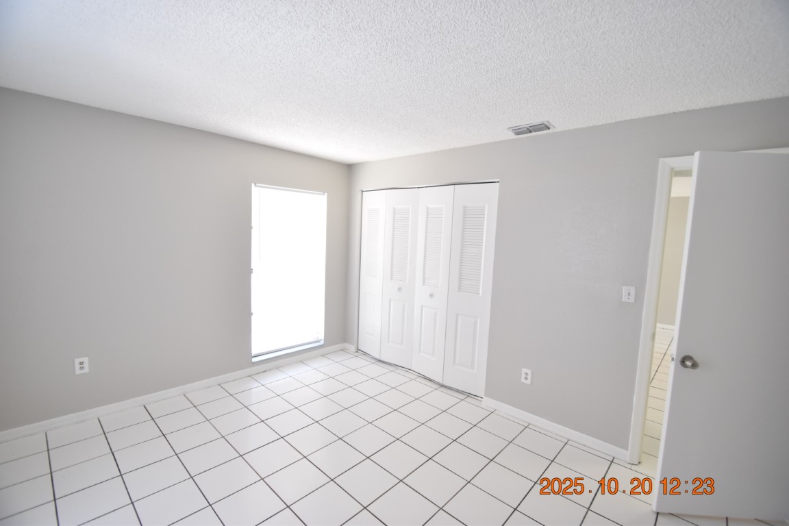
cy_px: 263
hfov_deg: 100.4
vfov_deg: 77.3
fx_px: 329
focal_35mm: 15
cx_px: 394
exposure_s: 1/60
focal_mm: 10
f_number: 3.5
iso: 800
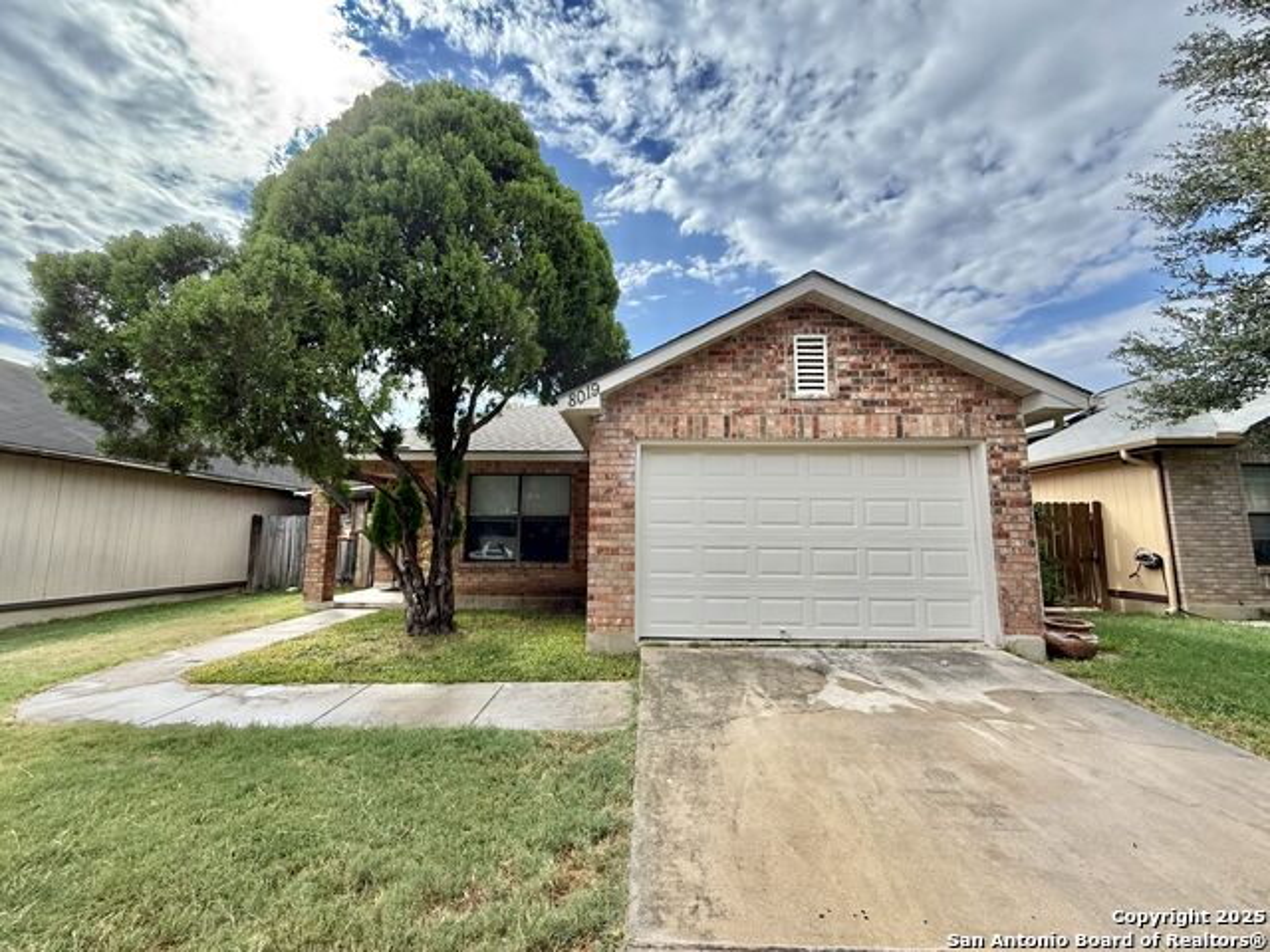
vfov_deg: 85.7
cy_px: 476
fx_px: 514
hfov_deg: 102.1
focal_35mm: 14
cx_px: 635
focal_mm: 2.22
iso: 64
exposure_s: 1/928
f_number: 2.2
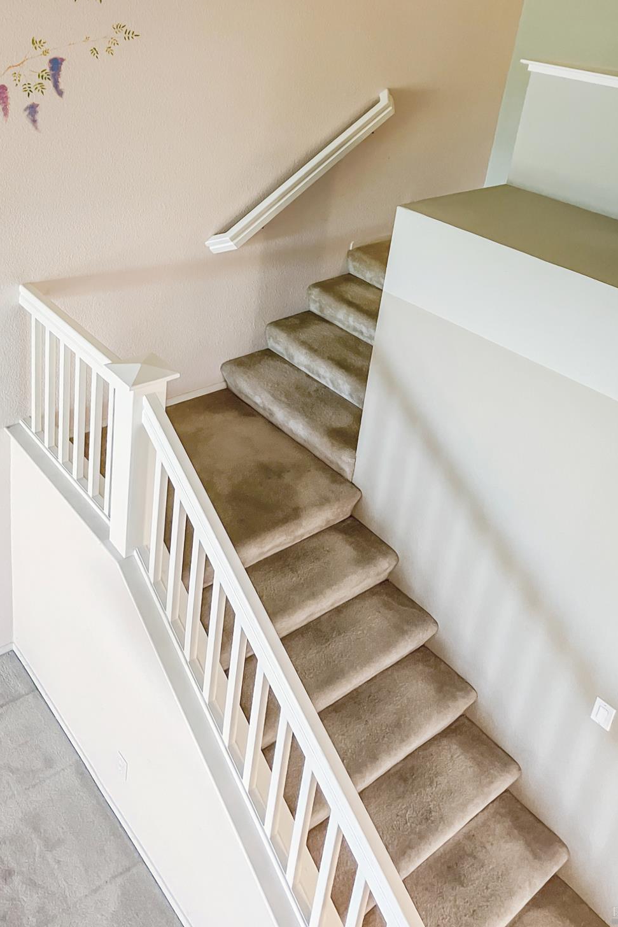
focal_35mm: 30
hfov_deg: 43.6
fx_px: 772
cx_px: 306
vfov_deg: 61.9
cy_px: 457
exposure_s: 1/60
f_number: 1.8
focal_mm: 3.99
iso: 160
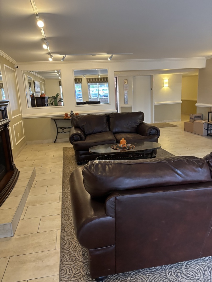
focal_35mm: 26
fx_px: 212
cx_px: 106
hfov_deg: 53.1
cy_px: 141
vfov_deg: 67.3
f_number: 1.6
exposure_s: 1/60
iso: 400
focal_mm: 5.96
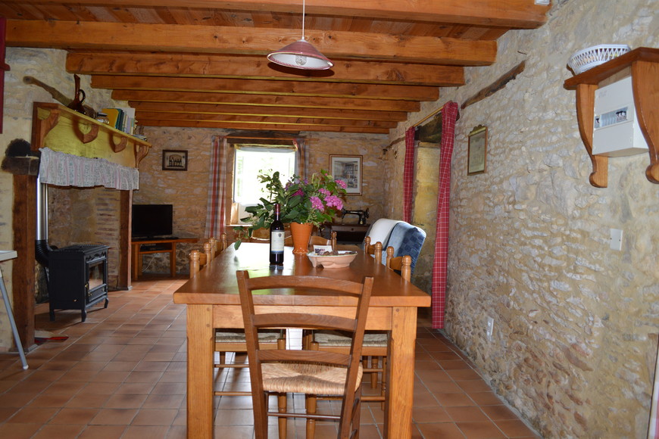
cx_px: 330
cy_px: 220
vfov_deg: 47.9
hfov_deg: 67.4
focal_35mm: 27
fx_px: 494
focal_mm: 18
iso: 500
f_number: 3.5
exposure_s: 1/60
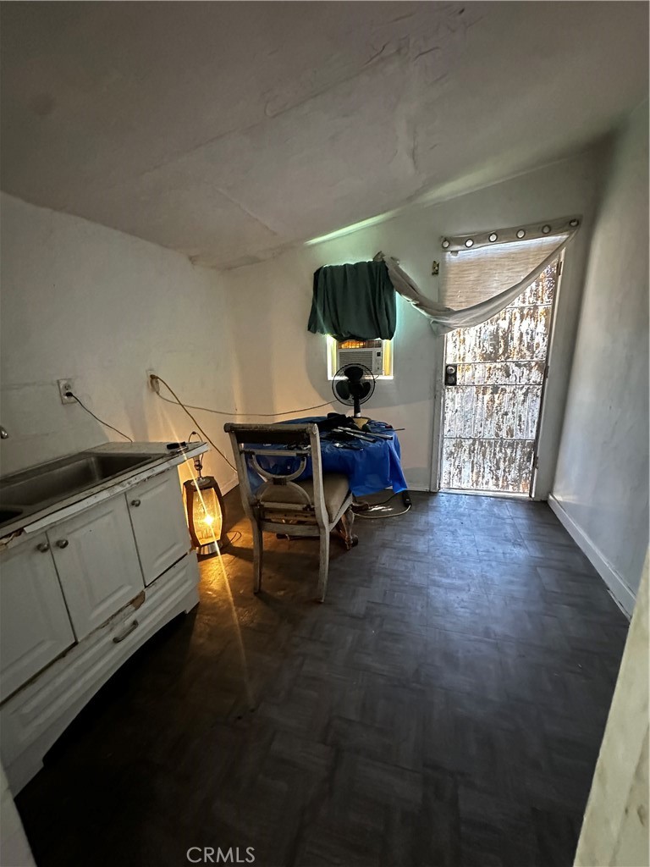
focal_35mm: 14
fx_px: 351
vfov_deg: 102.1
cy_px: 434
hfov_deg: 85.7
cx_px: 325
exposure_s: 1/40
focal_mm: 2.22
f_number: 2.2
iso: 1000
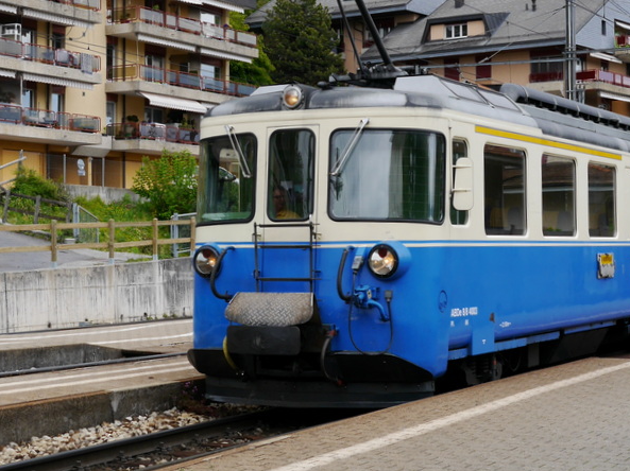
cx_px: 346
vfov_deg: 18.2
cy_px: 214
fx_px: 1473
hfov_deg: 24.1
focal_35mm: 81
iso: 160
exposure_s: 1/250
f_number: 7.1
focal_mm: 20
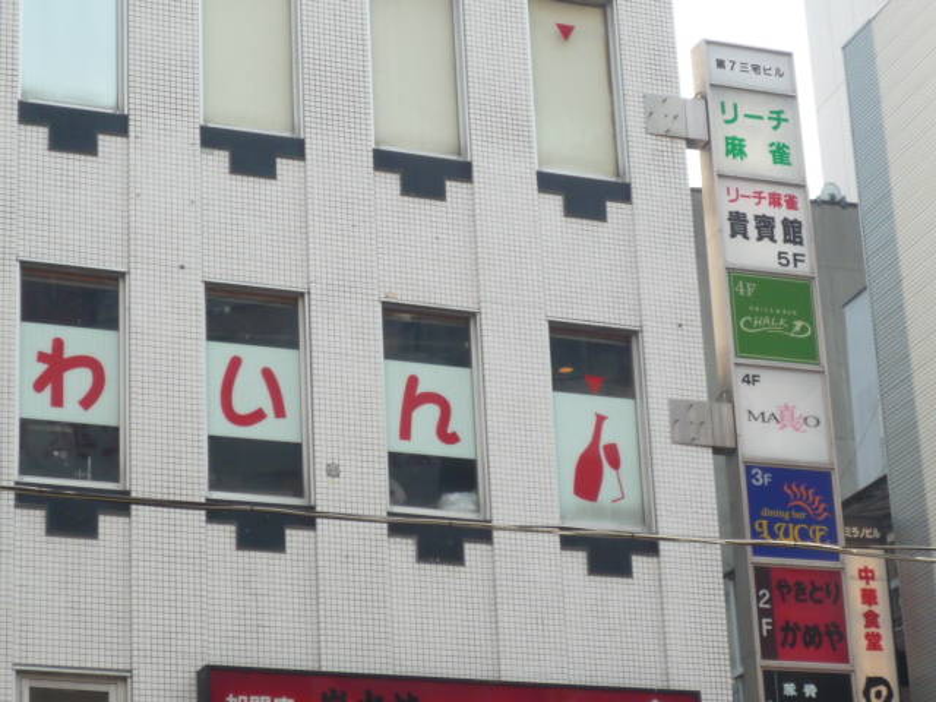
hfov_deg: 19.6
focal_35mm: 100
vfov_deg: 14.8
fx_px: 2704
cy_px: 351
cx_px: 468
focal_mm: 9.9
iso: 100
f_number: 4.5
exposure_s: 1/250
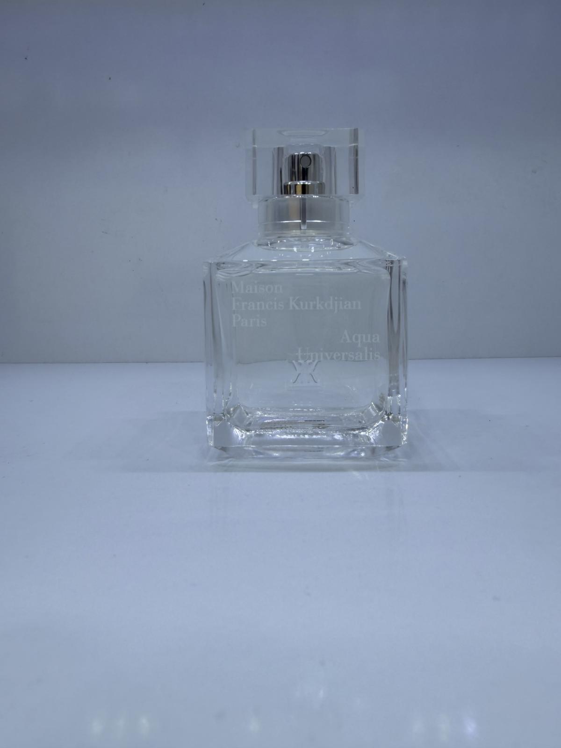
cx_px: 280
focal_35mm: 24
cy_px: 374
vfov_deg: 71.6
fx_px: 519
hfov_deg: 56.8
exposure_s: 1/155
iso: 40
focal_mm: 2.22
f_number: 2.2
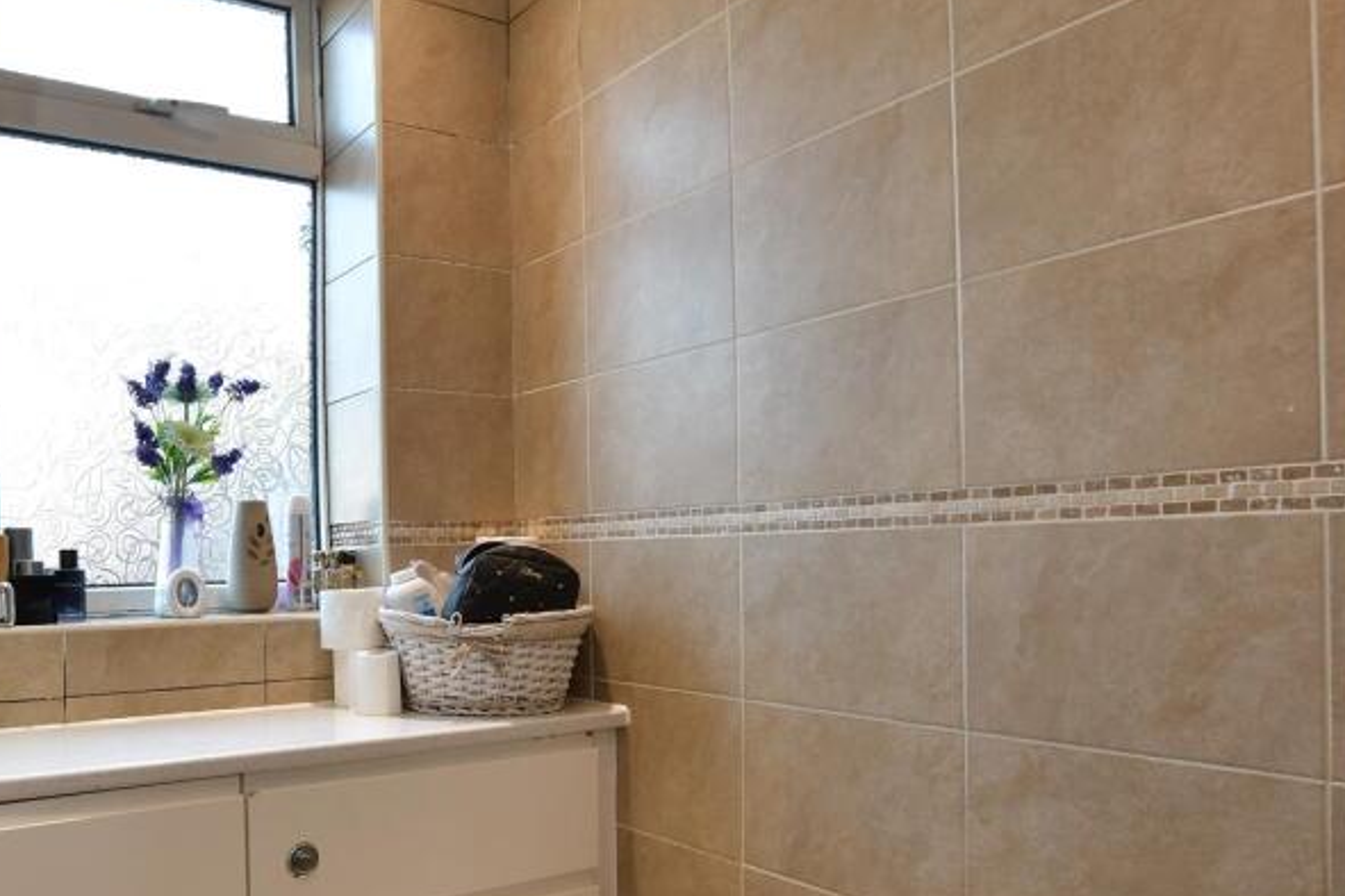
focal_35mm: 26
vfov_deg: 49.0
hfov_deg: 66.6
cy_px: 570
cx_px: 401
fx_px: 971
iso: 125
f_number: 8
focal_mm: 10
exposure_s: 1/6
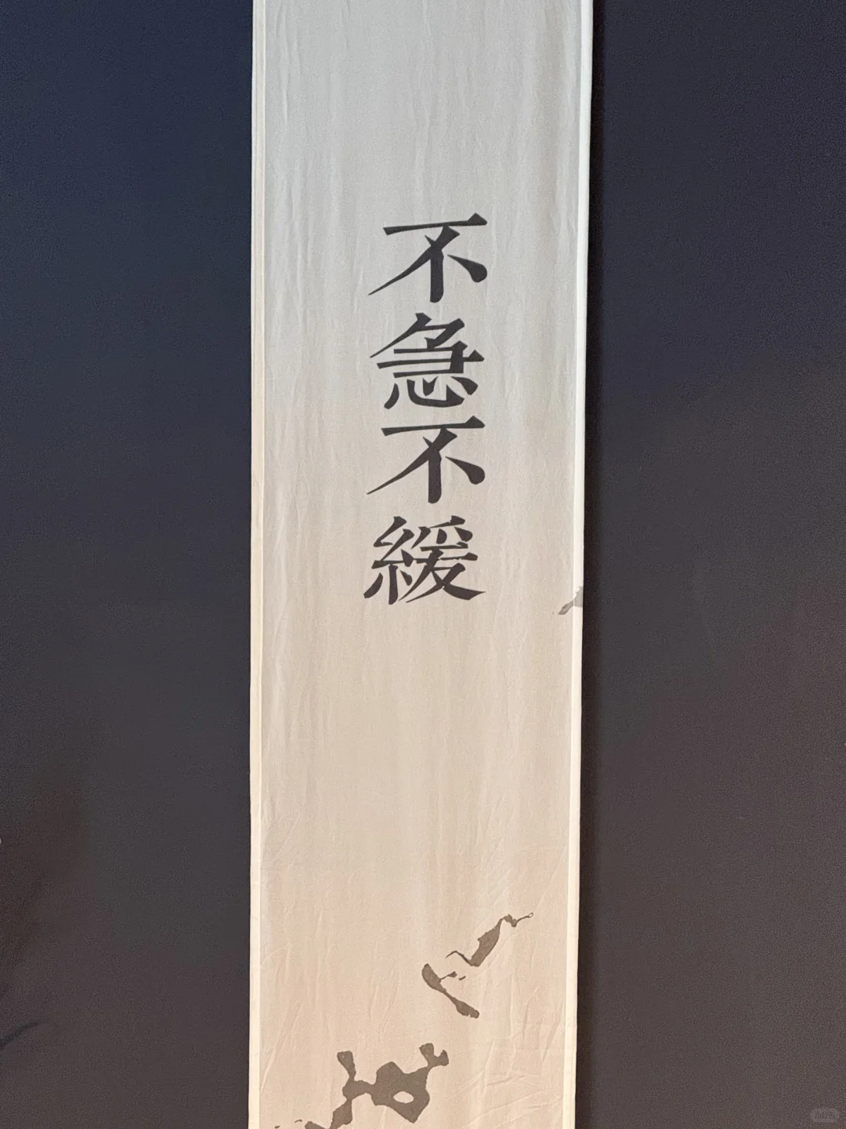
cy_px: 564
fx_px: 3910
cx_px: 423
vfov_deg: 16.4
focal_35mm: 120
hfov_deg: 12.3
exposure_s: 1/33
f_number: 2.8
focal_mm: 15.66
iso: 500
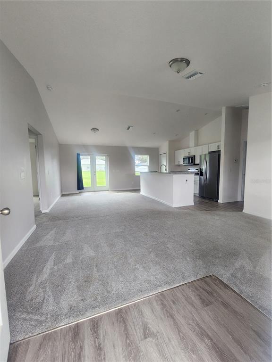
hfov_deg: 89.9
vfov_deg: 106.2
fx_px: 136
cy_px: 181
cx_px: 136
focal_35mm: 13
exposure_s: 1/60
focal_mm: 2.2
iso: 160
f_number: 2.2
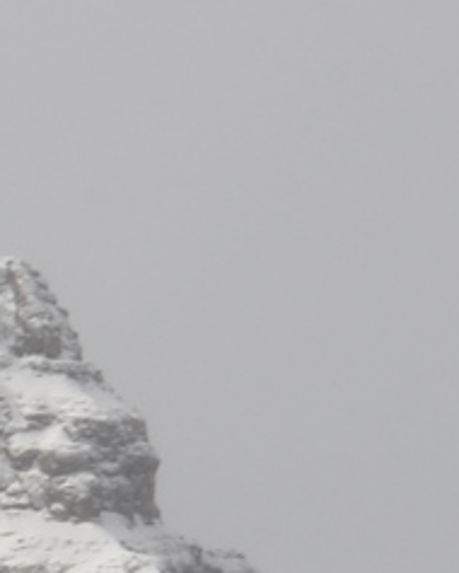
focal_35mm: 1479
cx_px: -60
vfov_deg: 1.3
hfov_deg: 1.0
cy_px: 1547
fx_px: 25082
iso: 100
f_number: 10
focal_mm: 100
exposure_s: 1/400
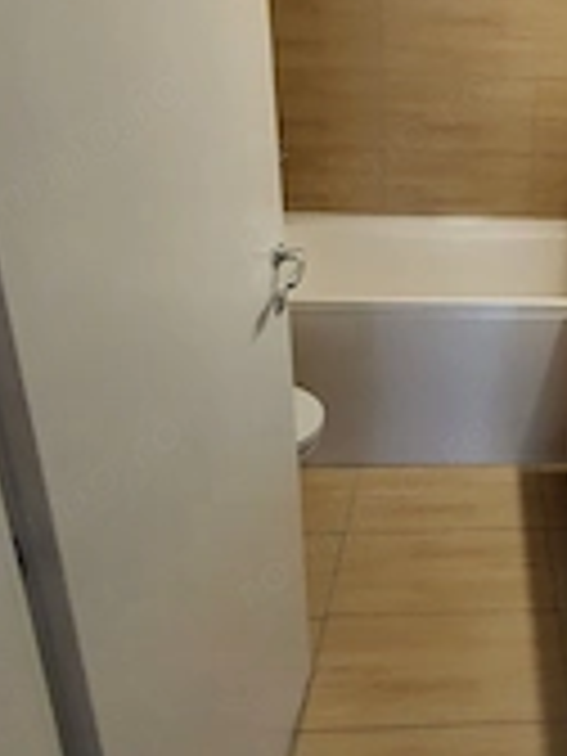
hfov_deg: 41.3
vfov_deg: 56.8
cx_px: 526
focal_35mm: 31
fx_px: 677
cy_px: 238
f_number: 2.2
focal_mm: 1.8
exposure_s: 1/50
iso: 200
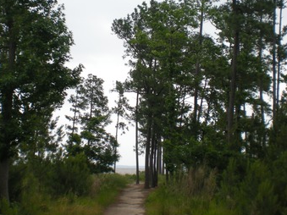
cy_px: 87
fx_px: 464
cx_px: 123
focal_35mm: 56
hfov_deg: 34.3
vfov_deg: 26.0
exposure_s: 1/246
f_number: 4.6
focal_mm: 6.3
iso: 64
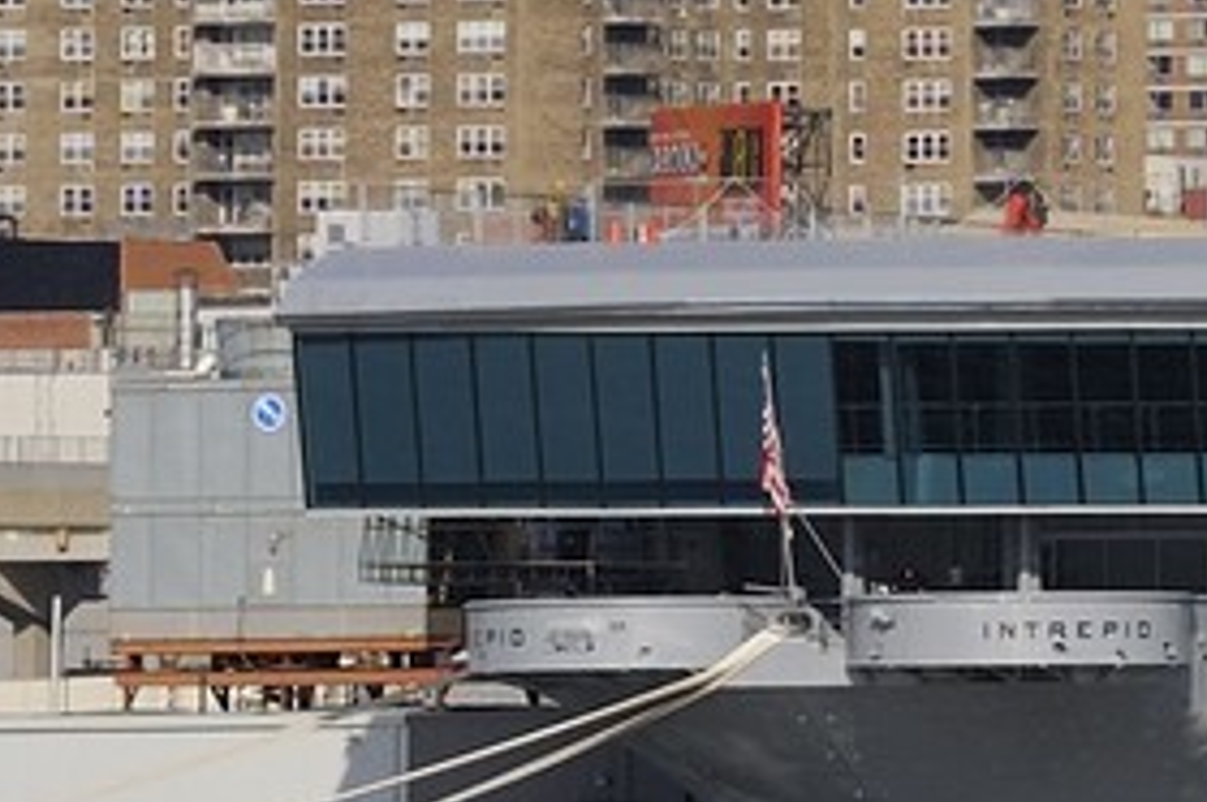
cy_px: -716
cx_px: 3199
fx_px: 23375
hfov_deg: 2.9
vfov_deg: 2.0
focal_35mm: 698
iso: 200
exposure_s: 1/500
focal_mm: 122
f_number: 9
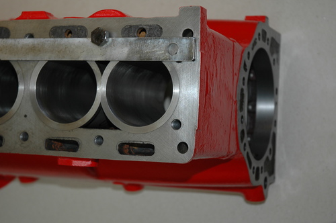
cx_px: 168
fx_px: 727
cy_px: 112
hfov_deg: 26.0
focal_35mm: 78
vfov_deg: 17.4
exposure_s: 1/60
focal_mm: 52
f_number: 4.5
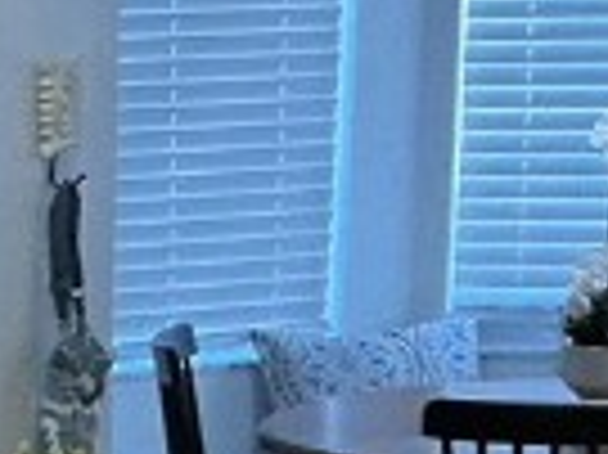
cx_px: -486
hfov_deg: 8.6
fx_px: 3861
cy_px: 917
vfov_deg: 6.5
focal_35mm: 220
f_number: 1.8
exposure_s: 1/60
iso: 200
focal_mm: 3
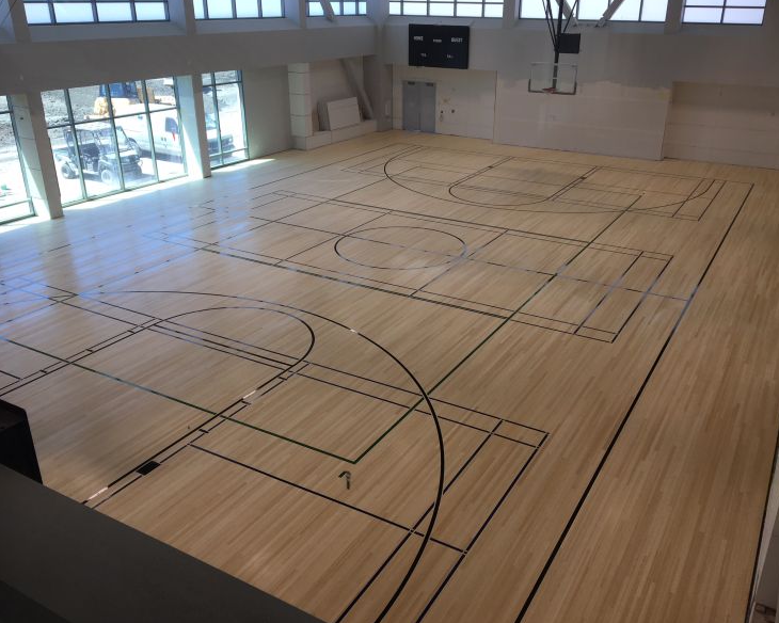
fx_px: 715
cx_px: 425
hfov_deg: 57.1
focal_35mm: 31
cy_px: 305
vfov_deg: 47.1
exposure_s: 1/120
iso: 25
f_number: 2.2
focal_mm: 4.15
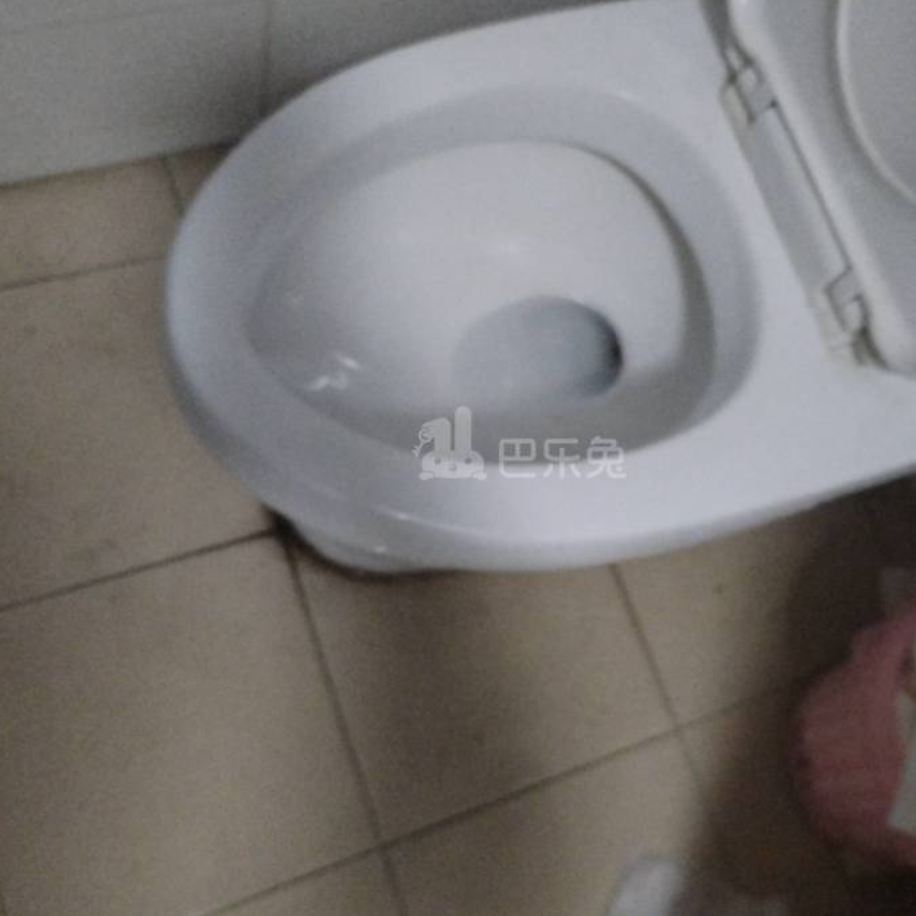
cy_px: 445
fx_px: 1078
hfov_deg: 45.9
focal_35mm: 36
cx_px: 519
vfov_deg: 46.0
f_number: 1.8
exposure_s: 1/16.7
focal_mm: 4.75
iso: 1781
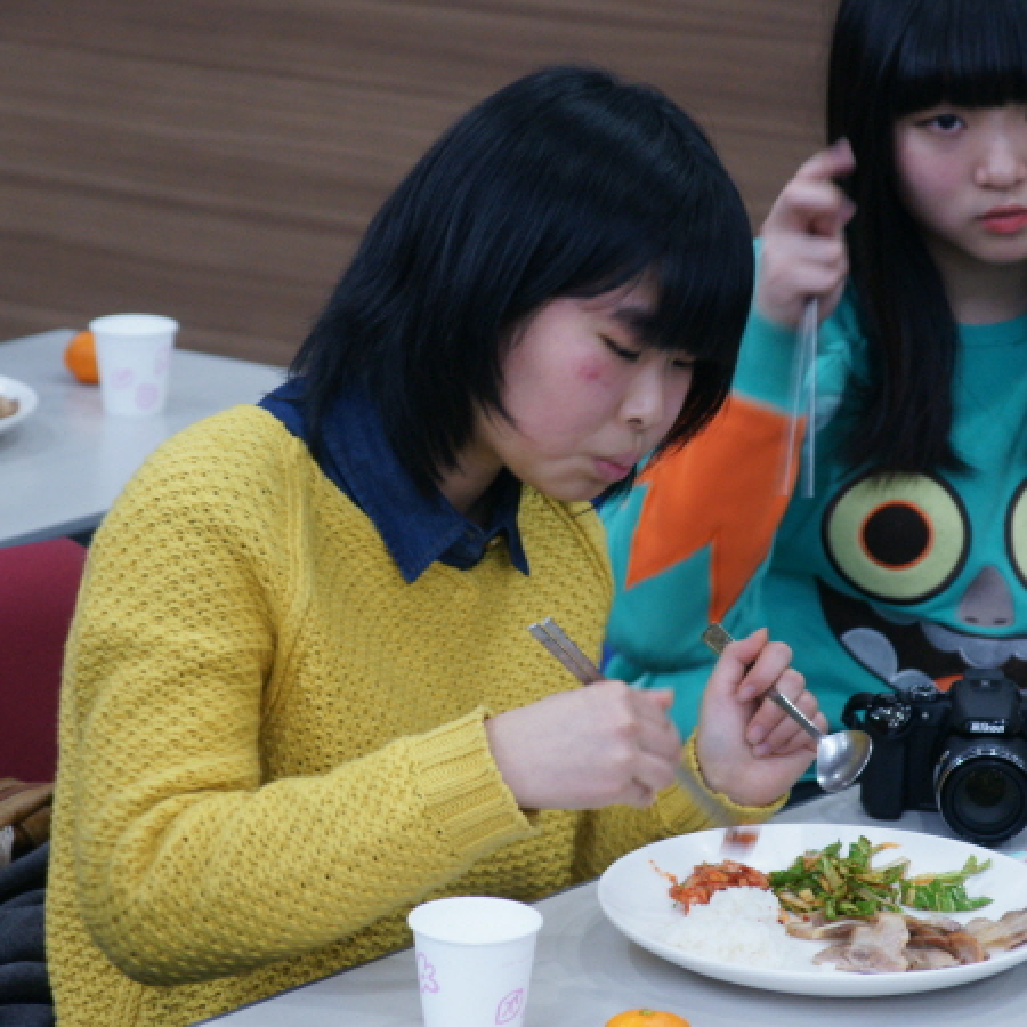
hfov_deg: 12.6
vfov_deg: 12.6
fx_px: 4666
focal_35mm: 139
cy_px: 509
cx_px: 552
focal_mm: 70
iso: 800
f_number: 4.5
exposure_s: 1/30
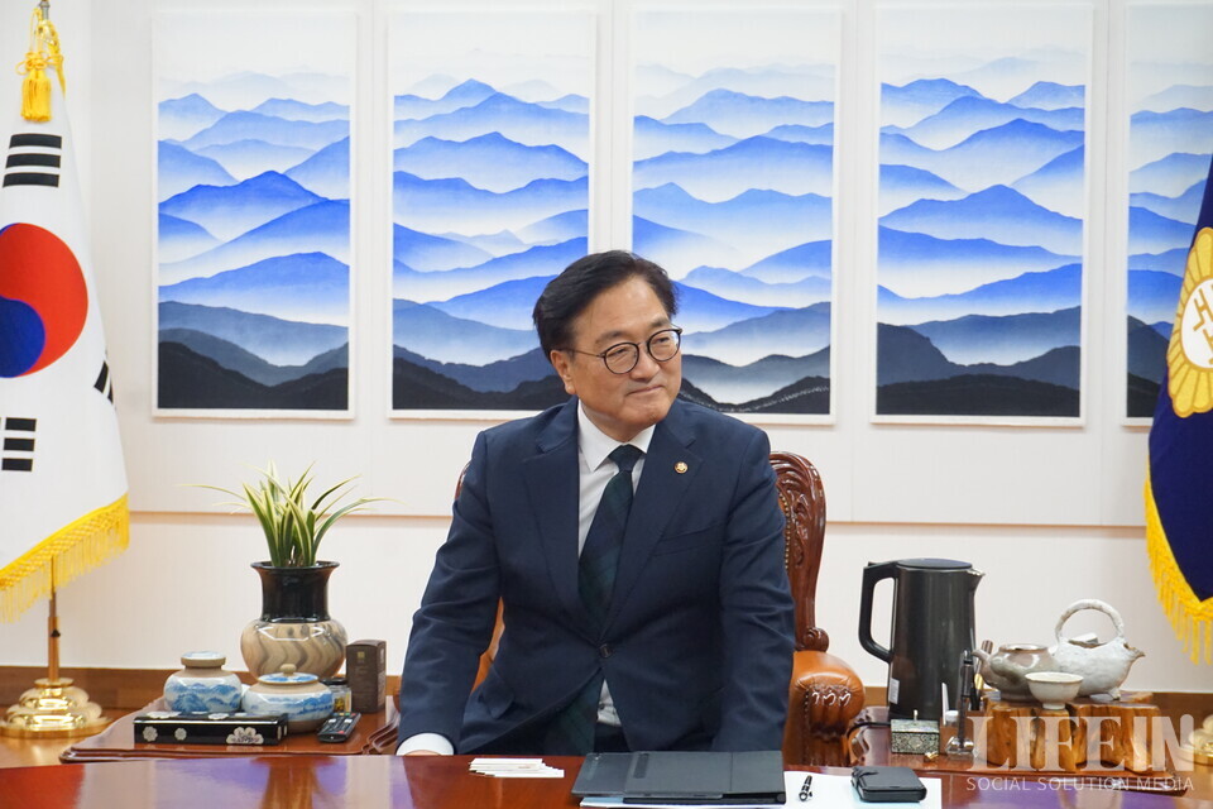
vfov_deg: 20.6
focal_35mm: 66
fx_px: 2224
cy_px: 404
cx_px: 606
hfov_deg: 30.5
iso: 3200
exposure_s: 1/125
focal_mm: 44
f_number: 5.6
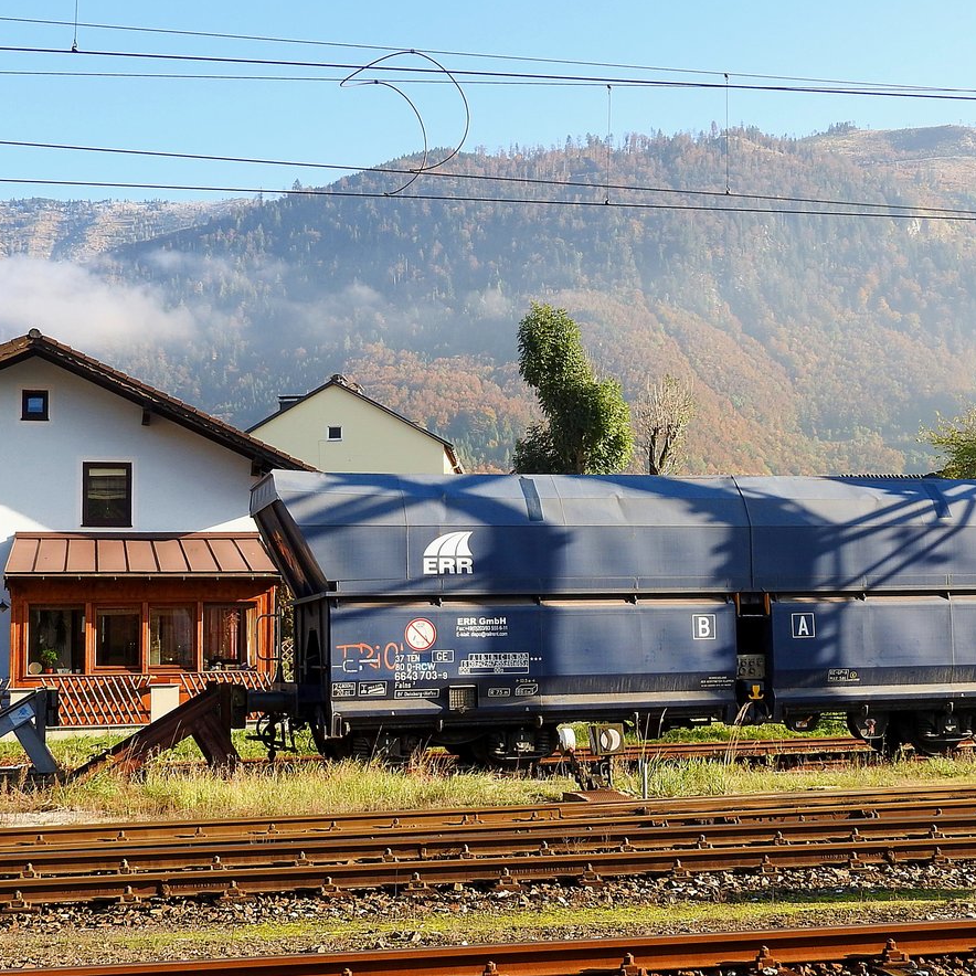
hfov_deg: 35.3
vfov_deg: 35.4
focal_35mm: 48
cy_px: 492
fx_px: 1531
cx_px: 521
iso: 100
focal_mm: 7.2
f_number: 3.8
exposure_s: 1/320
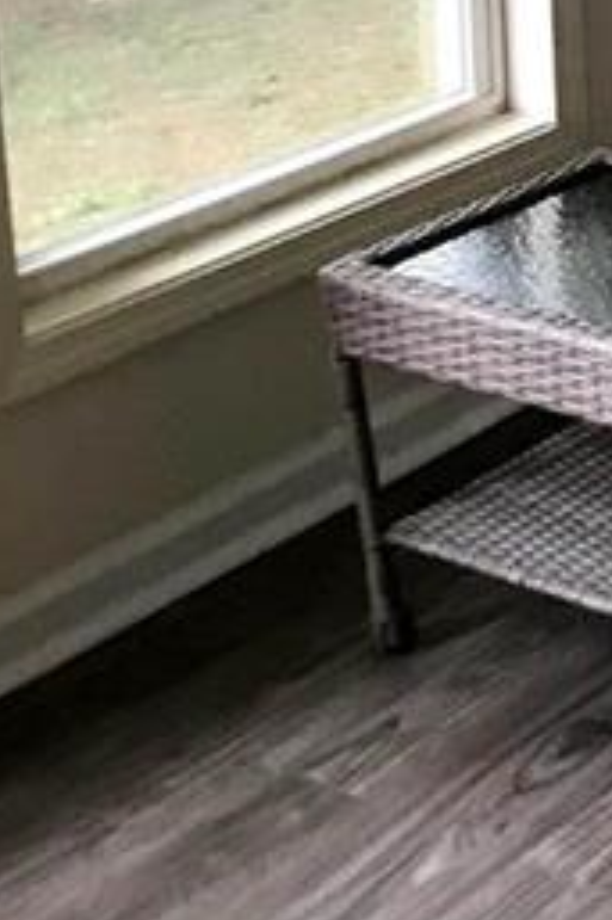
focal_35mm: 136
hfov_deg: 9.3
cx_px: 1342
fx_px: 3472
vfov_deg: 14.5
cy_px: -236
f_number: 1.8
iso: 40
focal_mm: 3.99
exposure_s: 1/30
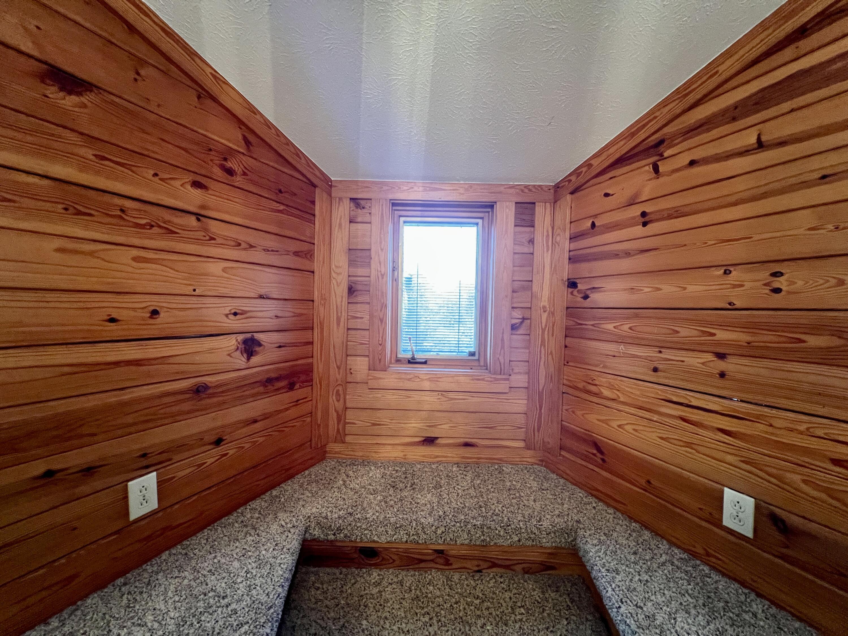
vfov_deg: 89.9
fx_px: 318
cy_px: 318
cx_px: 424
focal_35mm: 13
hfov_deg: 106.2
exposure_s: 1/60
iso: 500
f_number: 1.8
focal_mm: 1.57
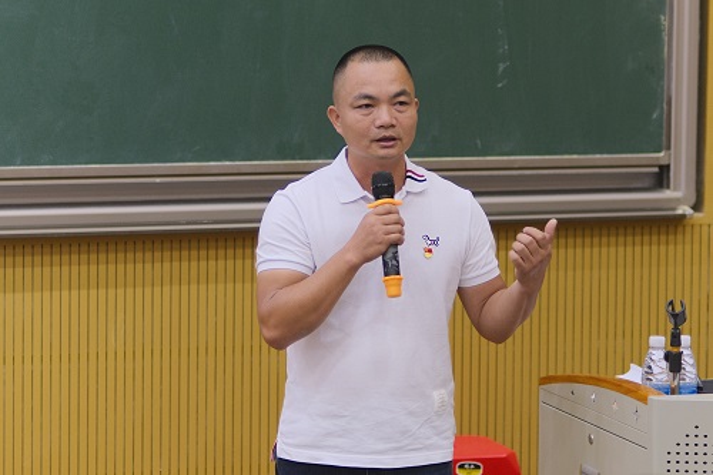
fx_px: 2534
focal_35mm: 128
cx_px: 356
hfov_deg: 16.0
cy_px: 238
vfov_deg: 10.7
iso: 1000
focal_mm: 85
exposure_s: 1/100
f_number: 1.8
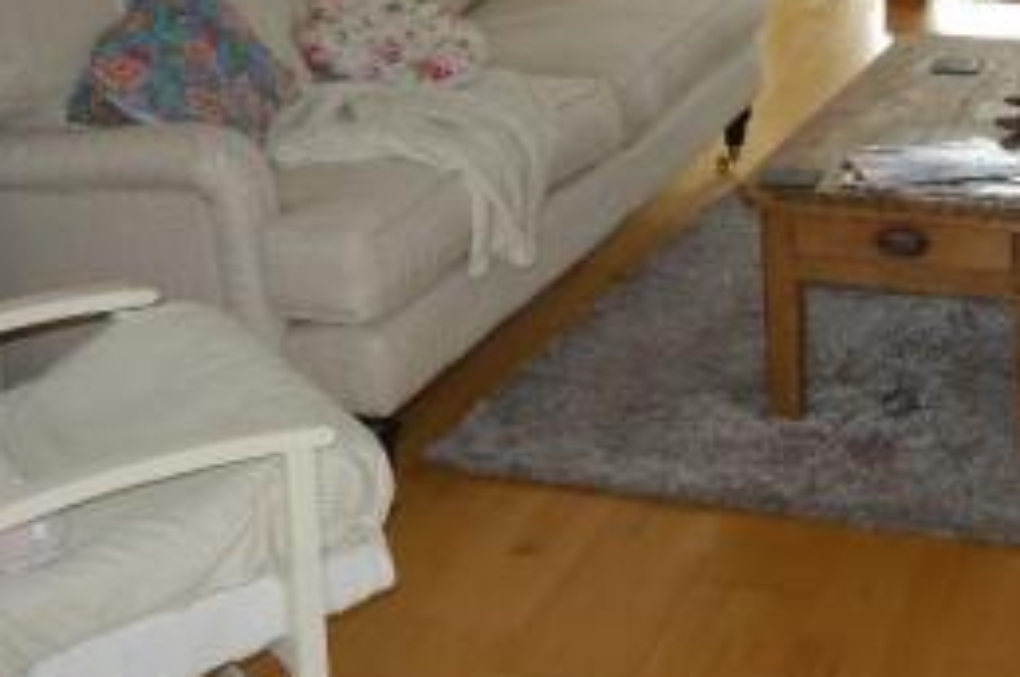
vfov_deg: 18.0
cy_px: 148
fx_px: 2122
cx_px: 797
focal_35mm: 75
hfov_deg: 26.6
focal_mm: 16
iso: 160
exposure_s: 1/60
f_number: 3.8
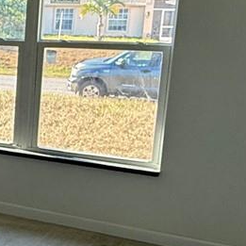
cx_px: -118
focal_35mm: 76
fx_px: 611
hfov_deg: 19.9
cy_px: 140
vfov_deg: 22.7
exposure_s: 1/120
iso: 80
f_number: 2.2
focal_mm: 2.22
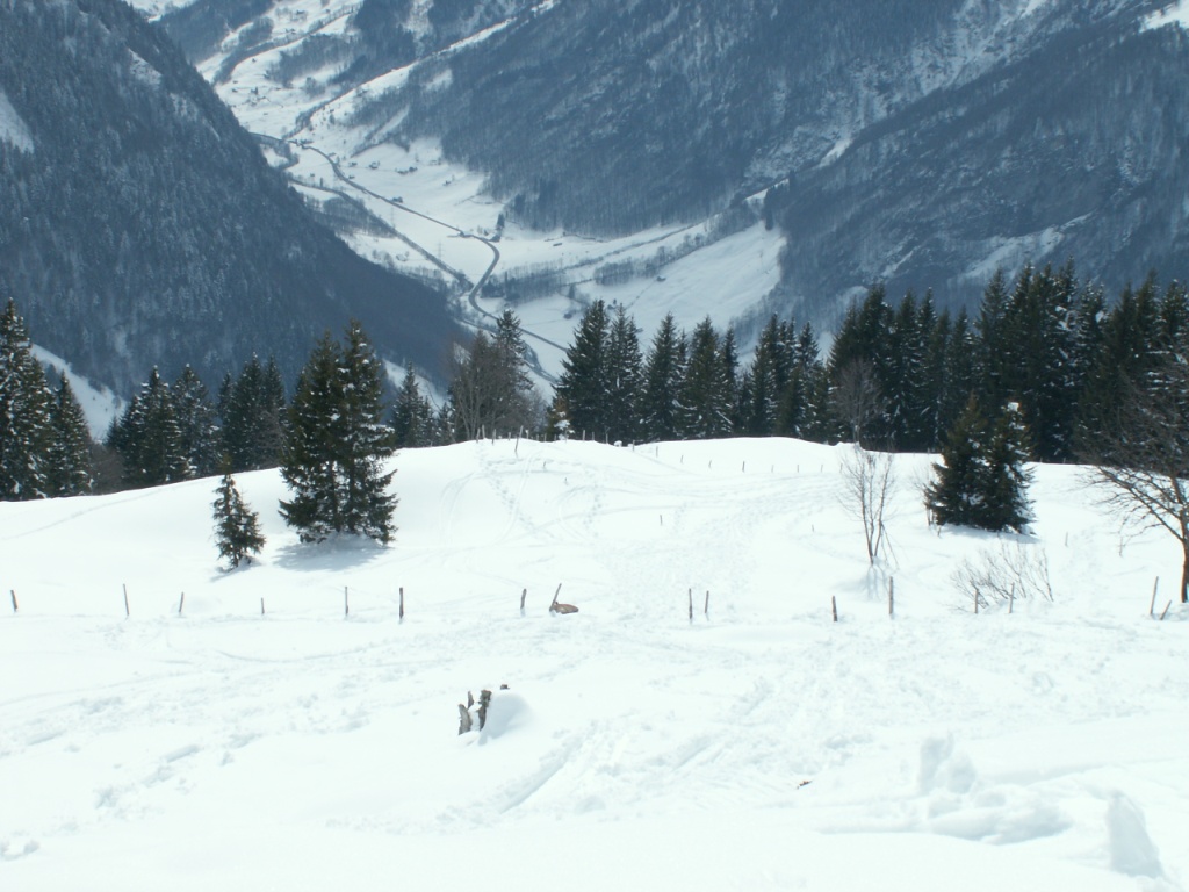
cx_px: 594
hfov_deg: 32.2
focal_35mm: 60
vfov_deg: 24.4
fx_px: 2061
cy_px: 446
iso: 50
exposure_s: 1/320
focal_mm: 9.99
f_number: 8
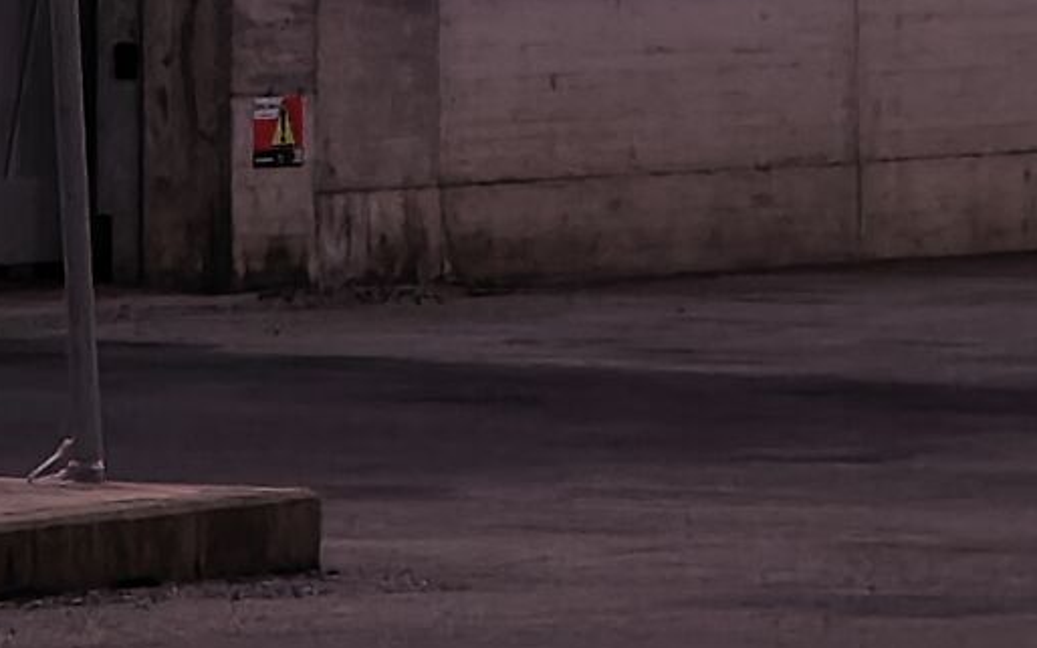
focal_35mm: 594
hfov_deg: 3.5
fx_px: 16784
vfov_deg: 2.2
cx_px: -682
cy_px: -1698
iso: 400
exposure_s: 1/50
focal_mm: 19.4
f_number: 3
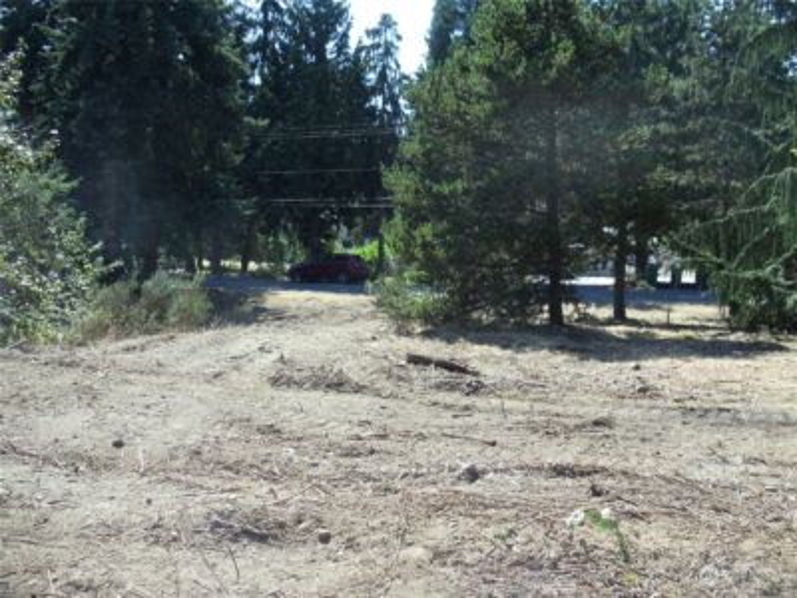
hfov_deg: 42.9
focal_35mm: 44
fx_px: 1013
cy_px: 299
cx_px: 398
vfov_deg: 32.9
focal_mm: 6
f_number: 3.5
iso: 100
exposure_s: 1/400
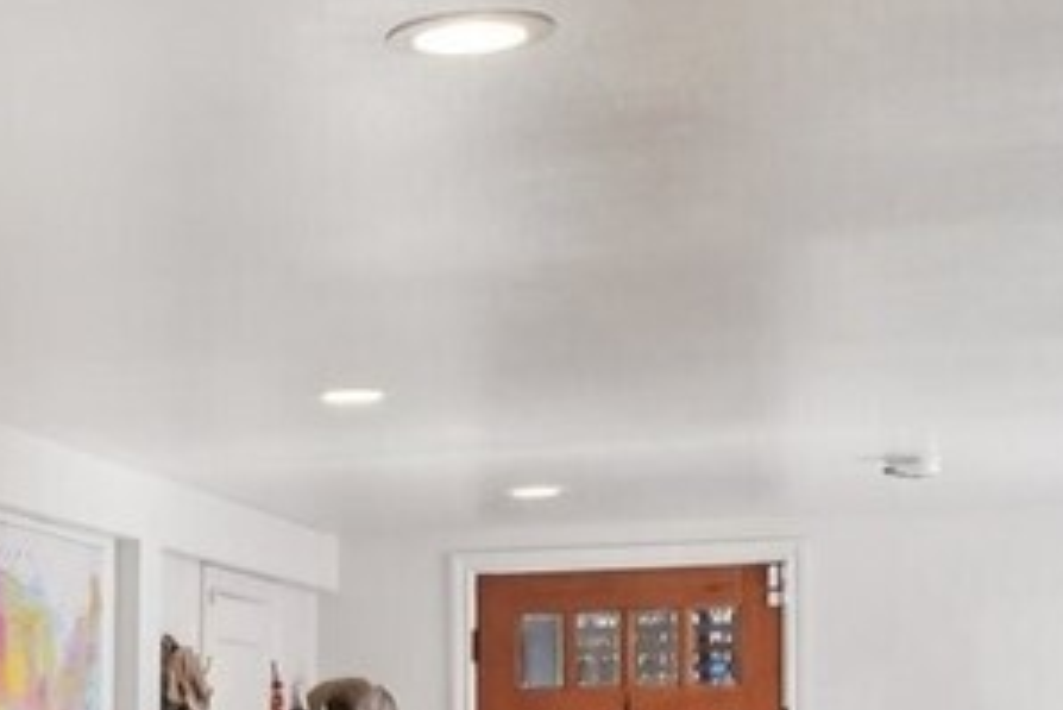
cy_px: 901
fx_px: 2688
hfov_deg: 19.7
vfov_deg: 14.5
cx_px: -483
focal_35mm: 91
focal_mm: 16
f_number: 8
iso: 1600
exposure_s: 1/40
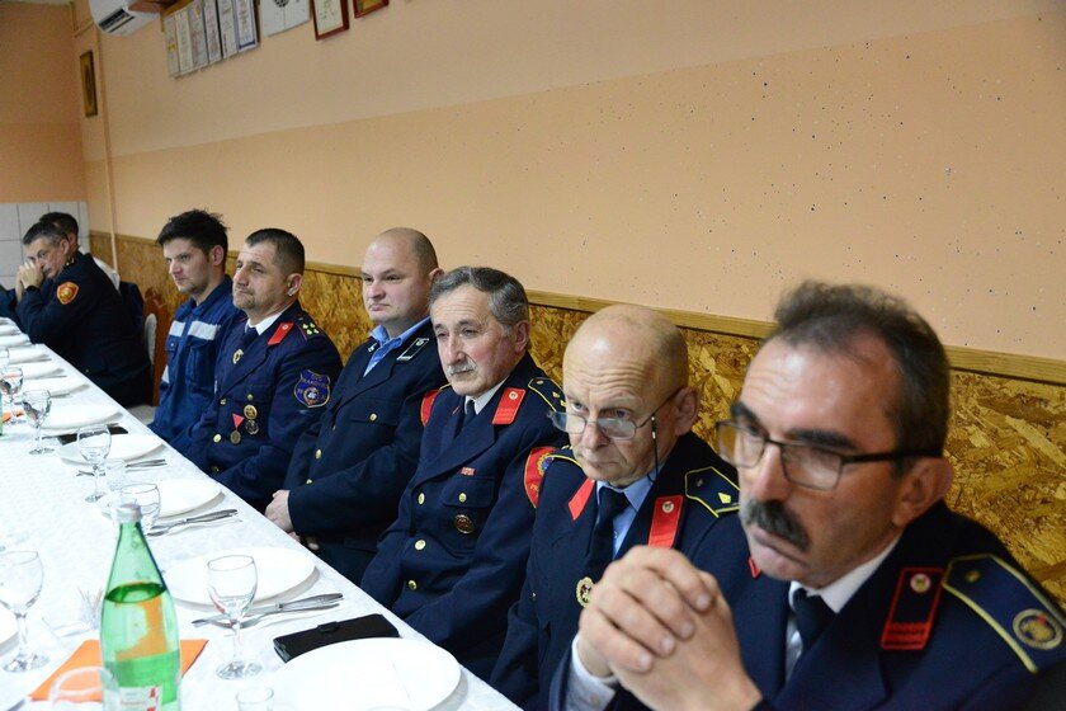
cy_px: 356
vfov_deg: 37.9
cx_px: 533
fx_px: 1036
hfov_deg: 54.4
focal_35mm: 35
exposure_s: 1/100
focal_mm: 35
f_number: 4
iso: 6400
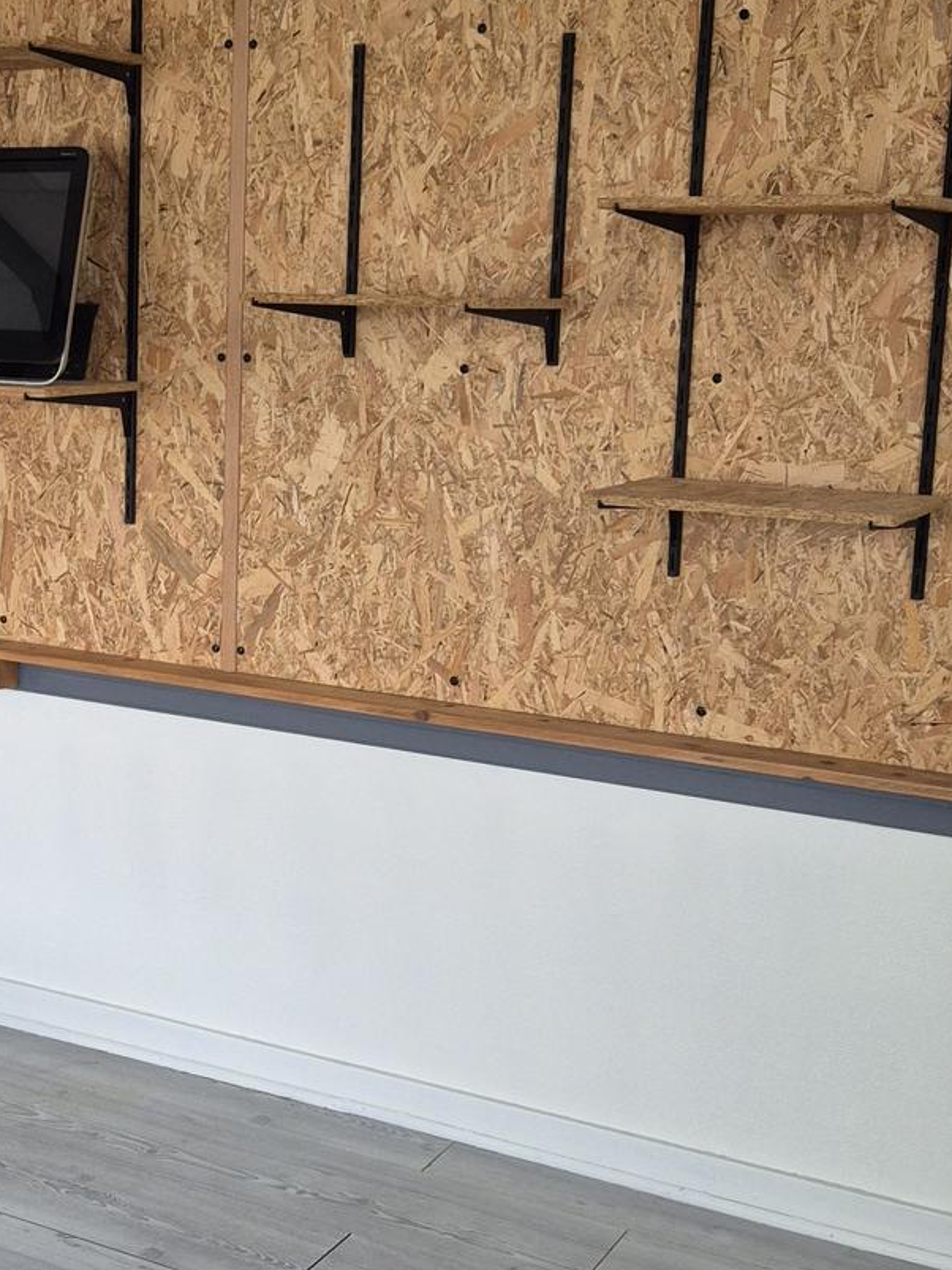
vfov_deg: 34.9
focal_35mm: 55
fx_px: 2017
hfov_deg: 26.0
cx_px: 182
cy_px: 560
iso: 320
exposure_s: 1/100
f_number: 1.8
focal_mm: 5.4
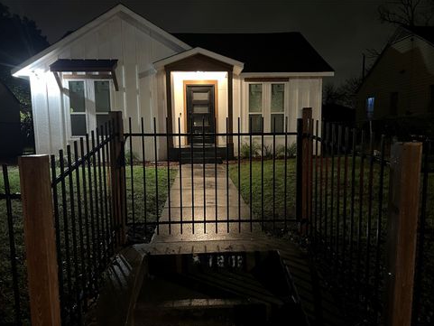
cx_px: 217
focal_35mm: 27
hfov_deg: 65.3
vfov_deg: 51.4
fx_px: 339
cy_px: 168
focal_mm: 5.7
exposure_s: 1/30
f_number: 1.5
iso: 1000
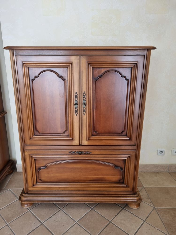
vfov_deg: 67.3
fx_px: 176
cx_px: 88
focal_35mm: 26
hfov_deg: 53.1
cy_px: 118
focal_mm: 5.4
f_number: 1.8
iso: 250
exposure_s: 1/50
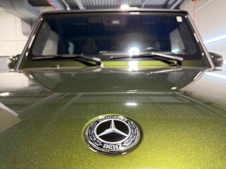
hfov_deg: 71.6
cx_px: 113
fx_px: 157
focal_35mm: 24
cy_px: 84
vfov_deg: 56.8
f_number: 1.78
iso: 400
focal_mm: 6.76
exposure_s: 1/120
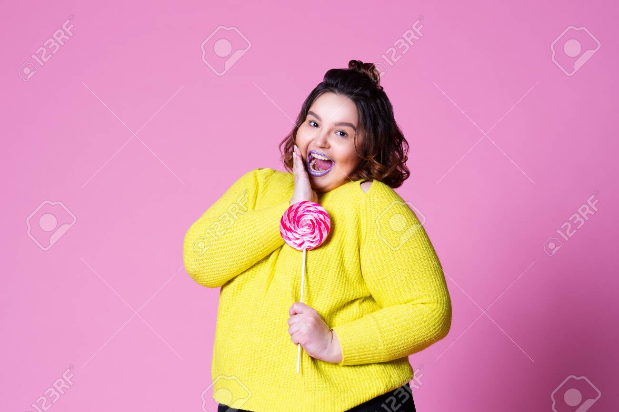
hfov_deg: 25.4
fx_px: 1375
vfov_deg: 17.1
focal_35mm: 80
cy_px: 206
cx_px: 310
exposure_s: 1/100
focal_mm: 80
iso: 200
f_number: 6.3
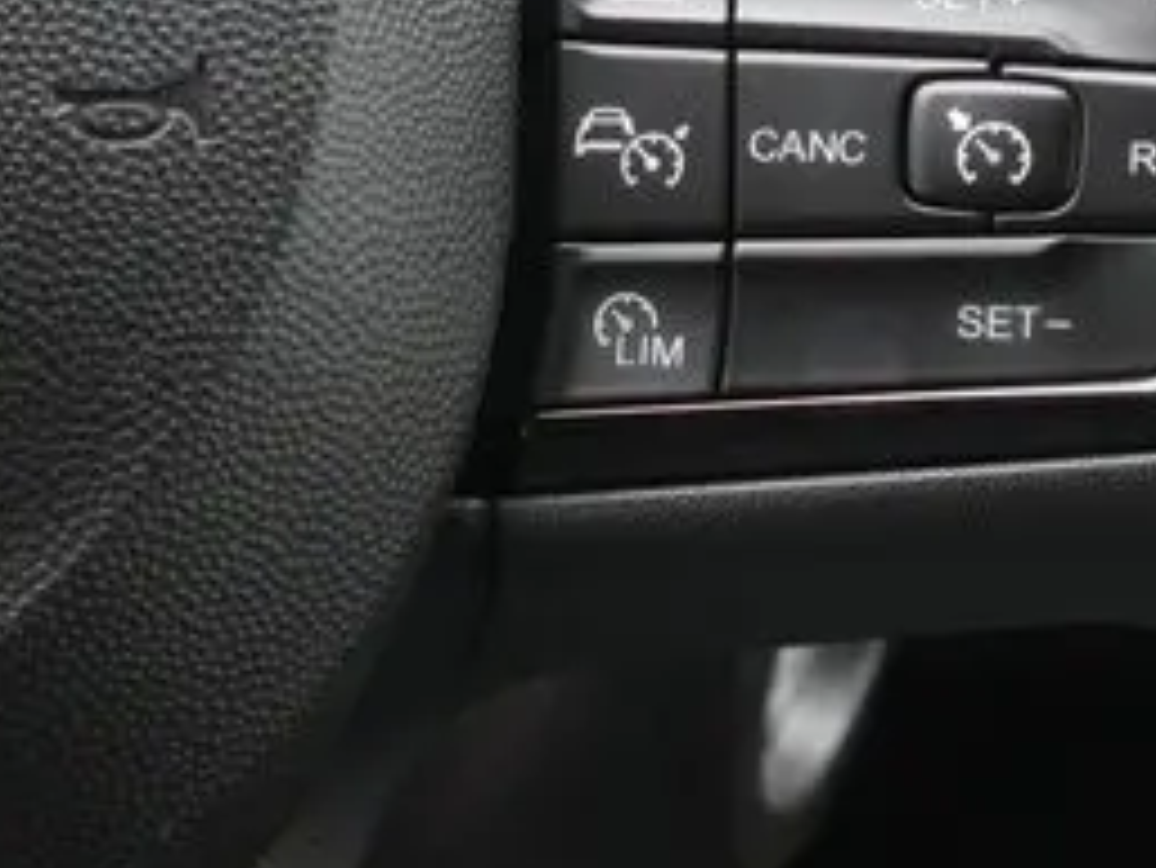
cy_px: 169
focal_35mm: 209
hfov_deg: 9.4
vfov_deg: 7.1
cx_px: 958
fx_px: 6983
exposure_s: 1/100
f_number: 5.6
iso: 2000
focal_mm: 42
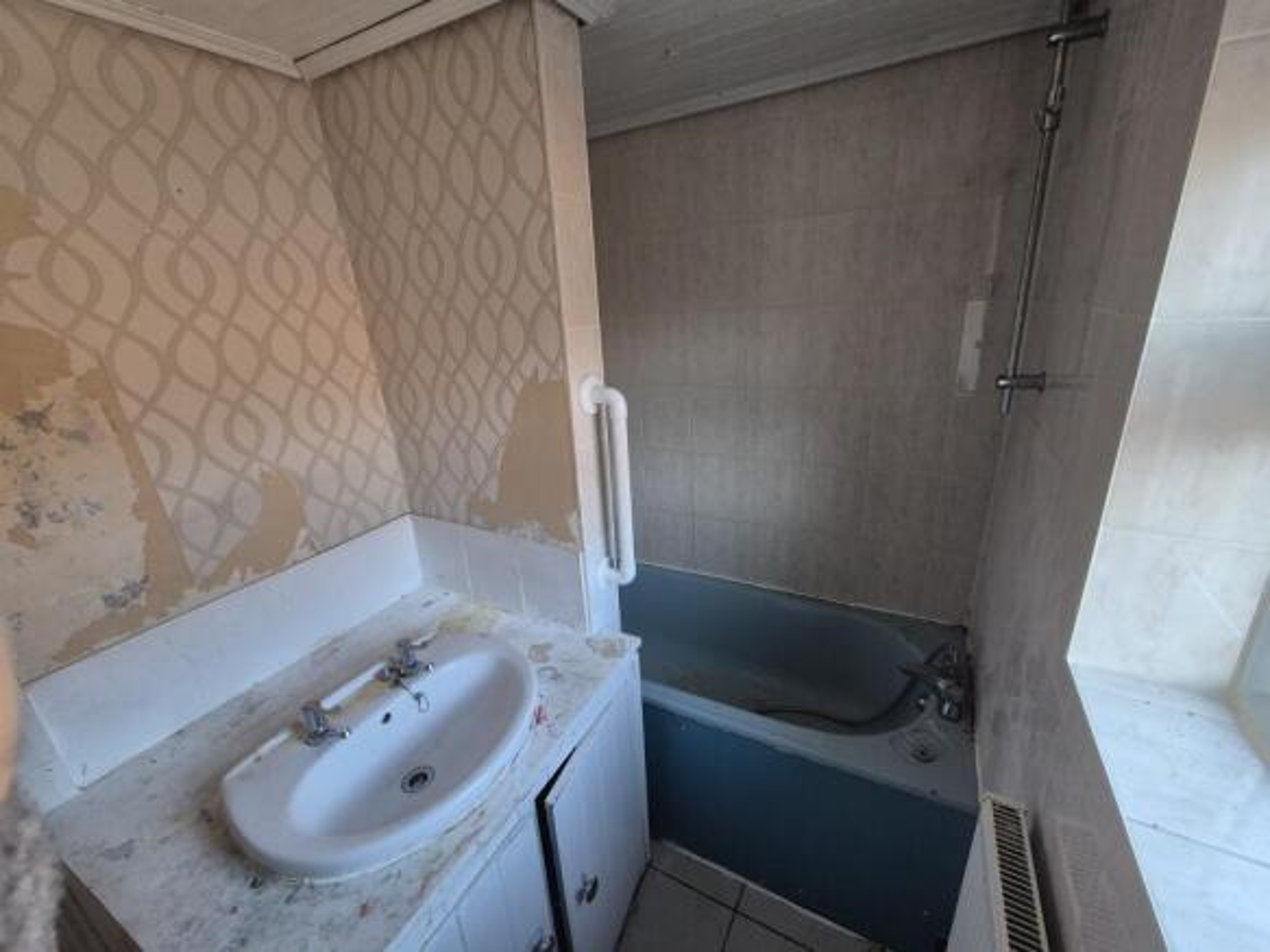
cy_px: 476
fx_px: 477
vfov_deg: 89.9
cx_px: 635
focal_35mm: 13
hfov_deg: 106.2
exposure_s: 1/50
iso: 200
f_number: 2.2
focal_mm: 2.2
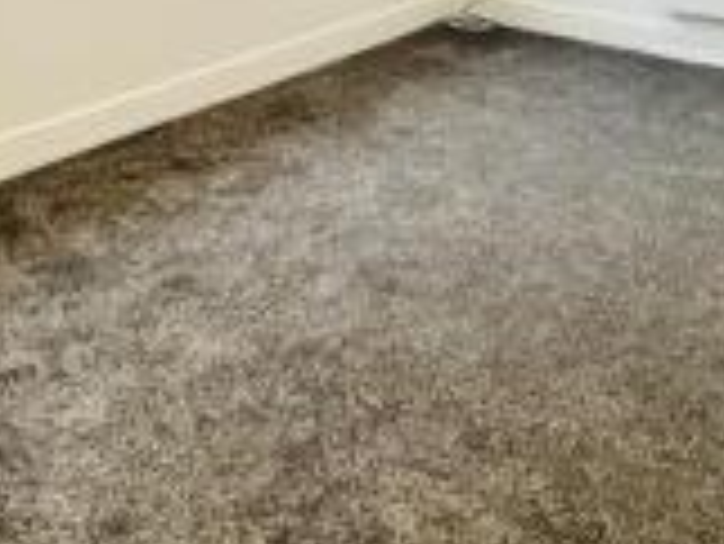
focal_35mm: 47
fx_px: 984
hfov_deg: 40.4
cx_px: 358
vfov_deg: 29.2
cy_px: 16
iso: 160
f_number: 1.8
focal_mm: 1.57
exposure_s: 1/100
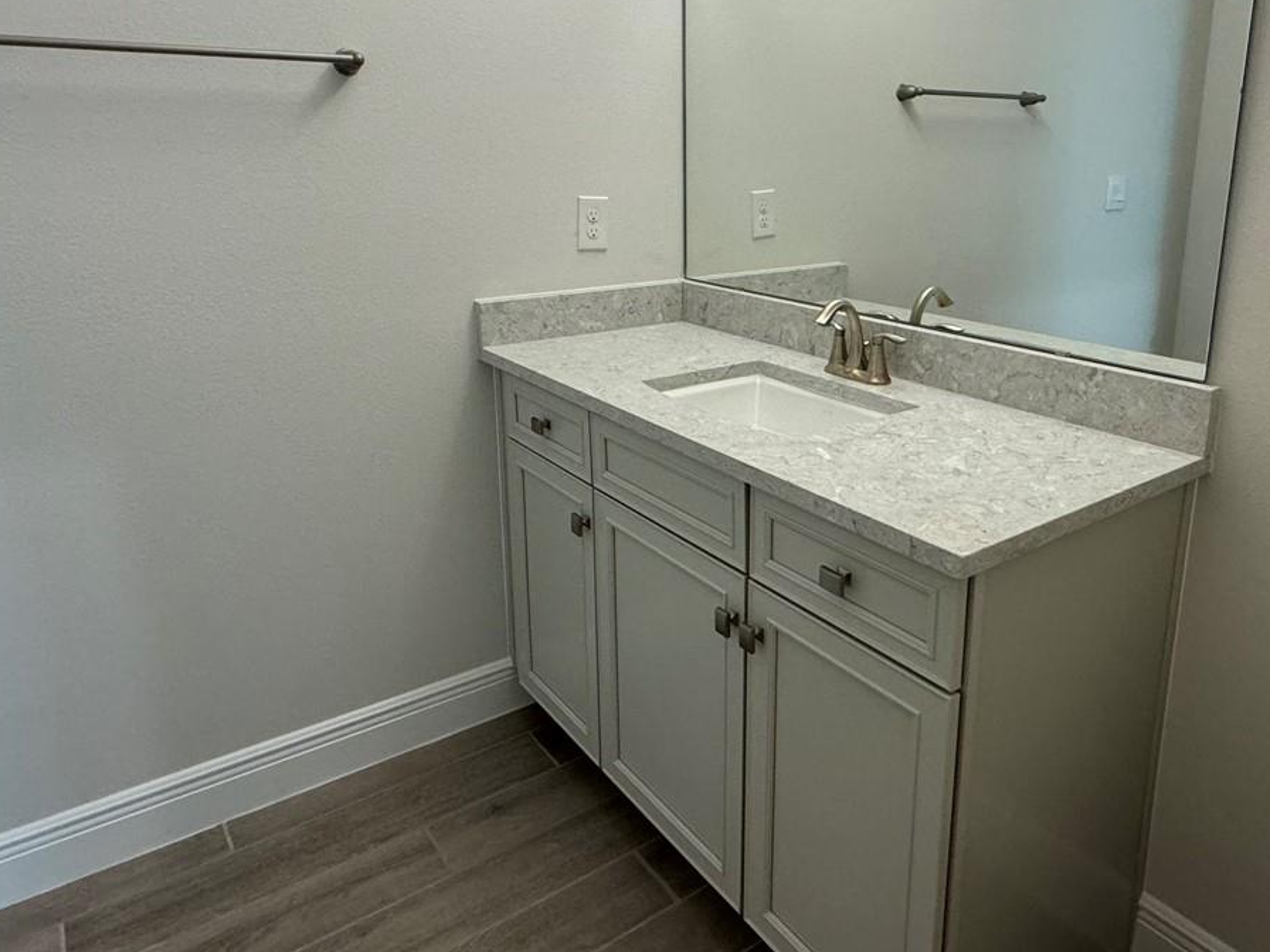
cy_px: 354
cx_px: 710
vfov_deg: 54.2
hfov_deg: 69.1
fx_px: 917
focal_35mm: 25
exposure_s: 1/120
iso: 250
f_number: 2.2
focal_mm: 2.22
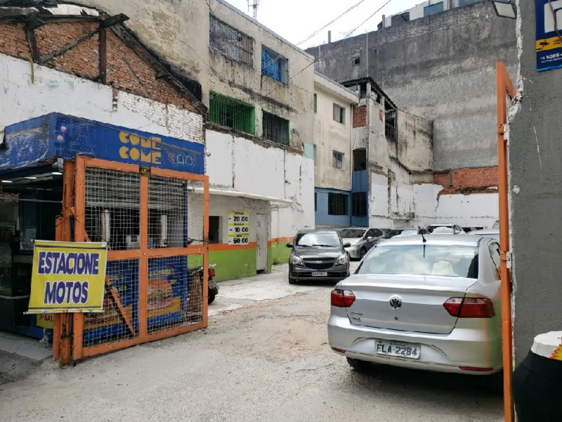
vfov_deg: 53.1
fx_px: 422
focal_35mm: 26
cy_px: 211
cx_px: 281
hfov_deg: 67.3
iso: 50
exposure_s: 1/714
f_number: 2.4
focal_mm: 4.3
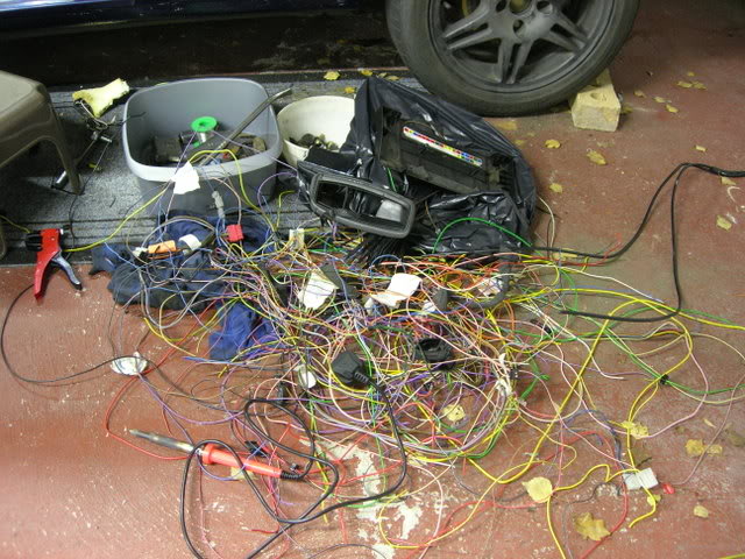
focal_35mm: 38
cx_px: 372
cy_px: 280
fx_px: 818
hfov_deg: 49.0
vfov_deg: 37.7
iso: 171
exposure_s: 1/3.8
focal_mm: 7.8
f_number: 2.8
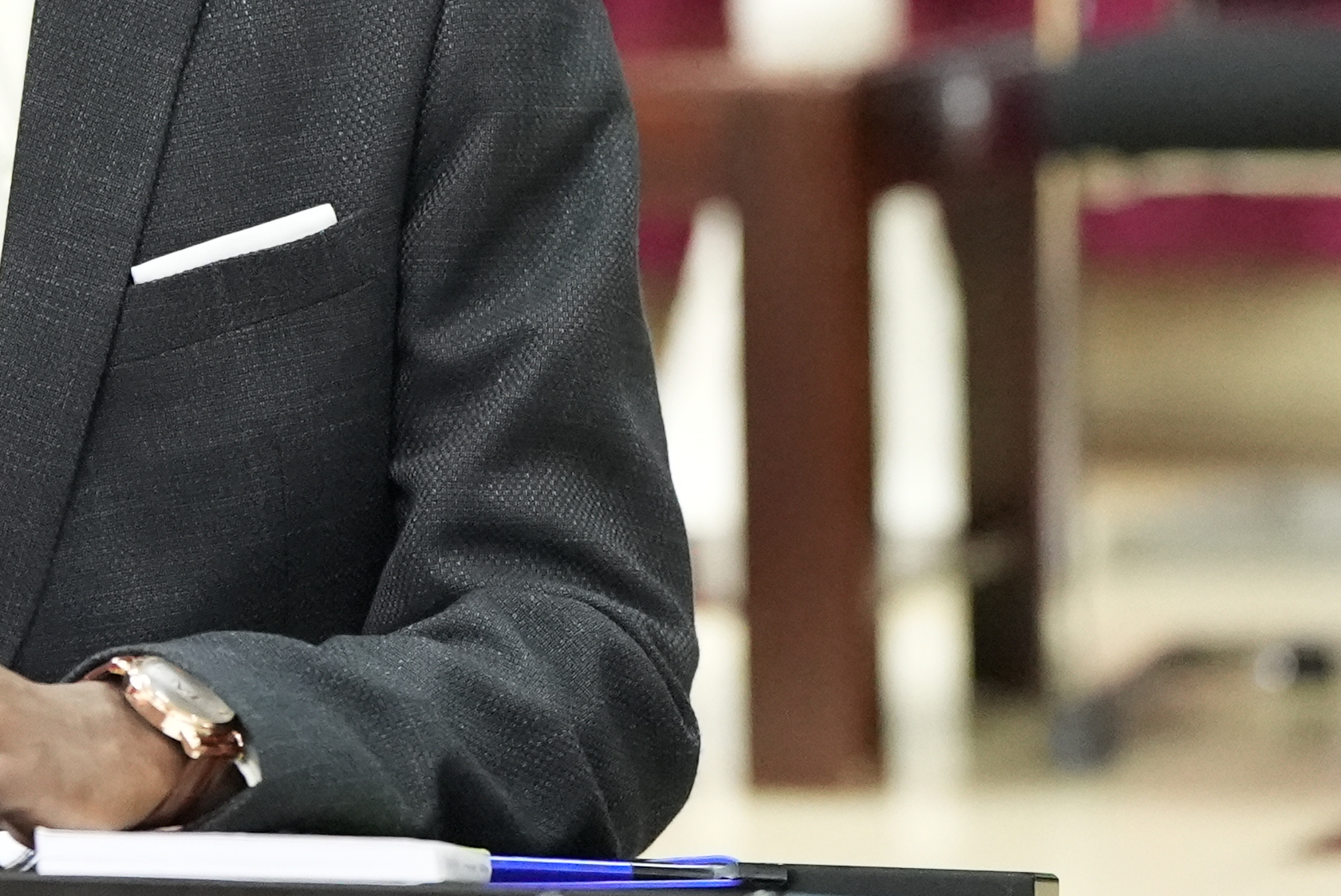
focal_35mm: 280
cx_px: 12
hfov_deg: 7.3
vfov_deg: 4.9
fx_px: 10436
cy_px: -132
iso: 16000
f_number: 3.2
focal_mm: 111
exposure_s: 1/125
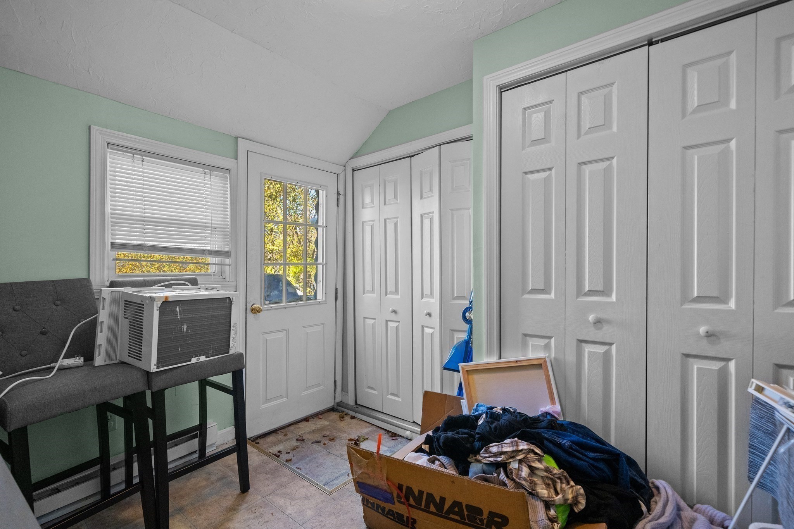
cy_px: 264
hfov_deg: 100.4
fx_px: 331
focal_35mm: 15
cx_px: 397
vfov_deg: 77.3
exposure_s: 1/50
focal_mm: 15
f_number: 6.3
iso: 1250
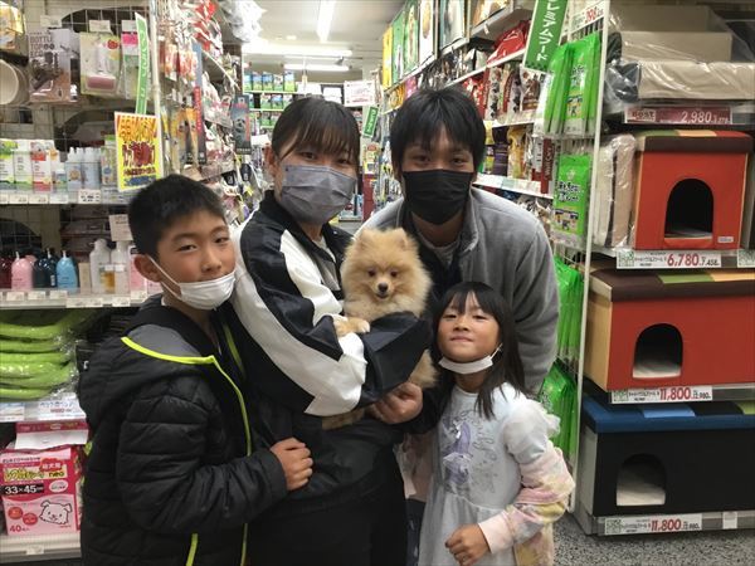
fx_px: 676
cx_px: 378
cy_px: 283
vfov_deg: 45.4
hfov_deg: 58.4
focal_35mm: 31
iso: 100
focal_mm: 3.3
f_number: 2.4
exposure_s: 1/30
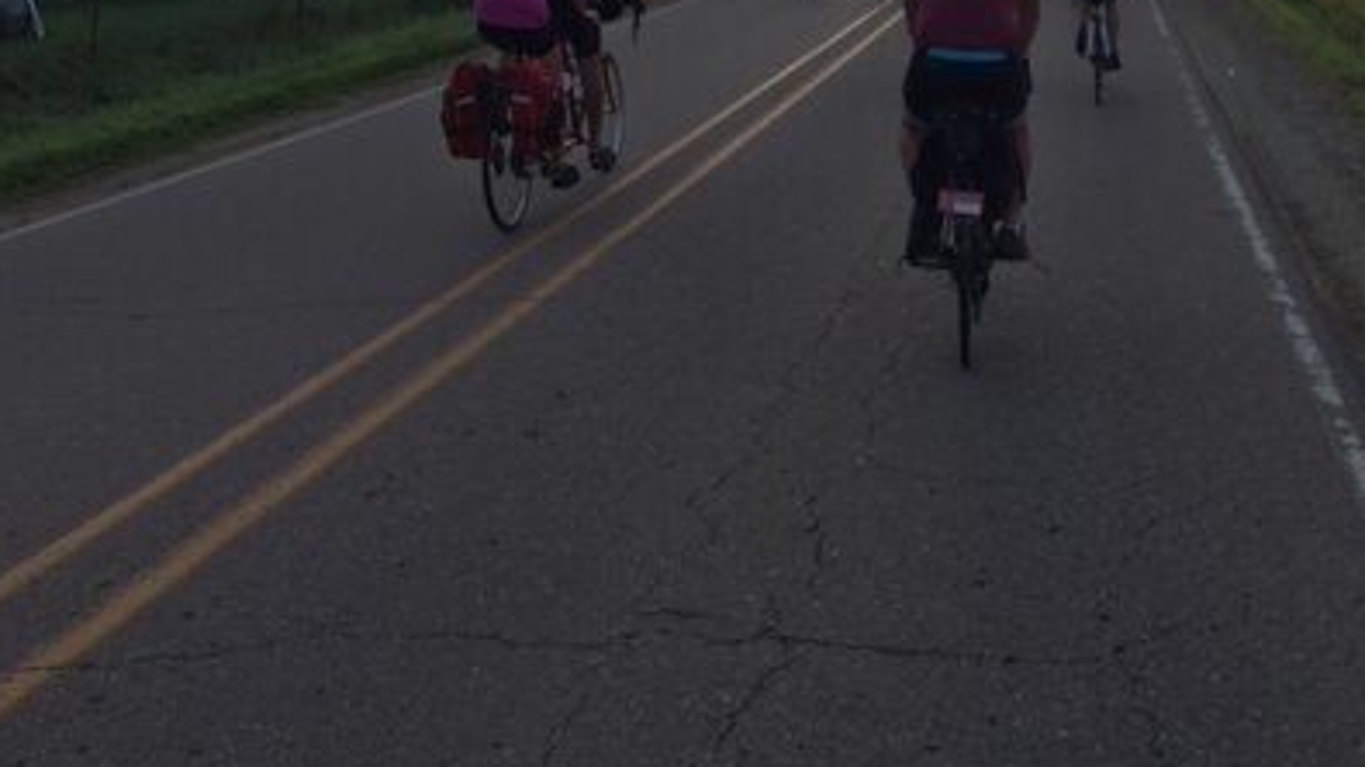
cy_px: 173
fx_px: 1737
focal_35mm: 48
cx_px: 971
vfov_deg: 24.6
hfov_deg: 42.0
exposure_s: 1/1709
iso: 32
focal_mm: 4.15
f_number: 2.2
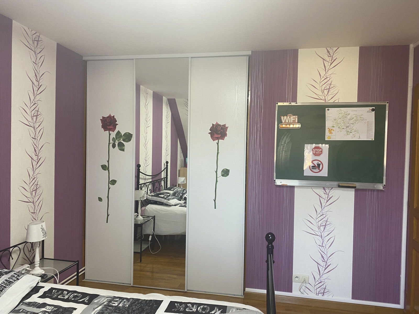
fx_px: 315
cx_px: 210
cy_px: 157
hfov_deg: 67.3
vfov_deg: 53.1
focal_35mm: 26
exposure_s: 1/50
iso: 80
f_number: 1.8
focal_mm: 4.25
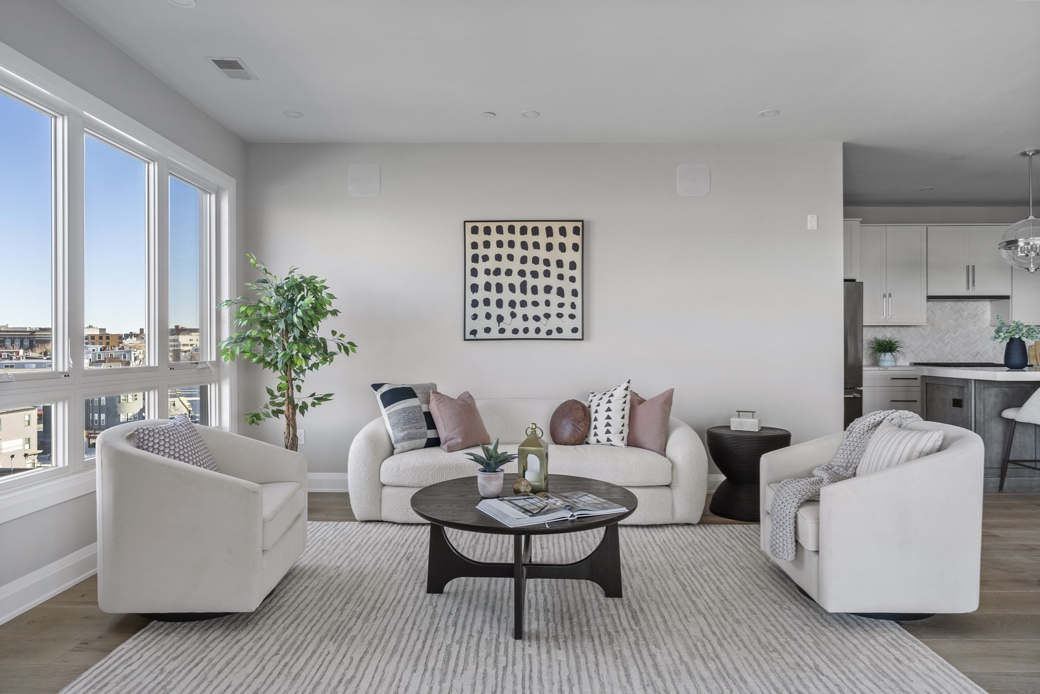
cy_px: 347
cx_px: 520
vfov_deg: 57.2
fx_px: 636
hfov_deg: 78.6
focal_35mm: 22
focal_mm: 22
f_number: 7.1
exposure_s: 1/13
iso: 320
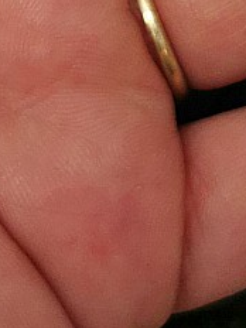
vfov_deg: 12.9
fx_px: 1374
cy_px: -164
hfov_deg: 10.0
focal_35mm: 145
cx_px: 310
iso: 80
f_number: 1.6
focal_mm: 5.56
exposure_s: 1/100
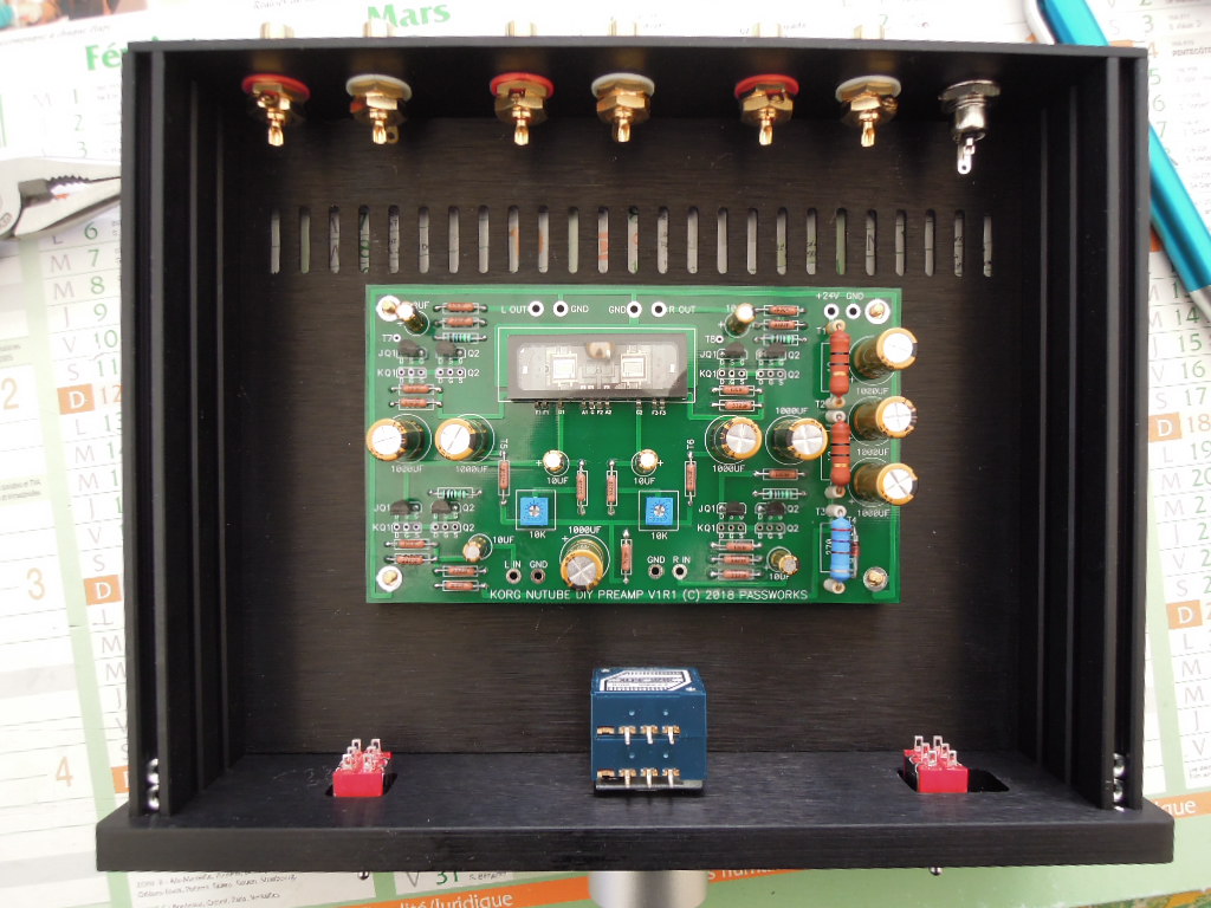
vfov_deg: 56.8
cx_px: 606
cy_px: 454
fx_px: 840
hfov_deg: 71.6
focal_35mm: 24
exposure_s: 1/125
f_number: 2.8
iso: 160
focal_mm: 4.3
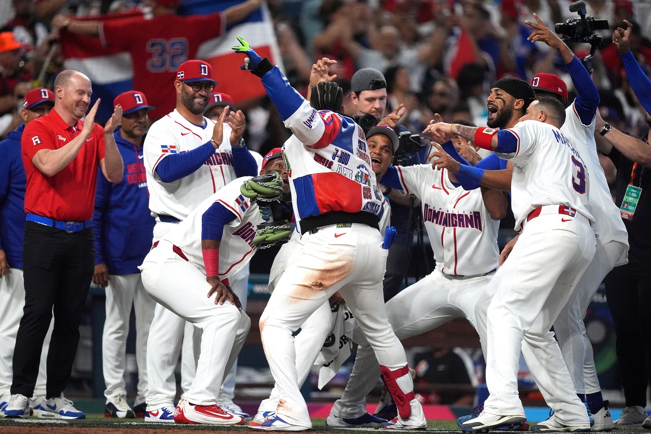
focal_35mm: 400
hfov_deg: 5.2
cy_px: 217
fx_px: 7233
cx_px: 326
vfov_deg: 3.4
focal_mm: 400
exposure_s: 1/2500
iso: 4000
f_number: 2.8
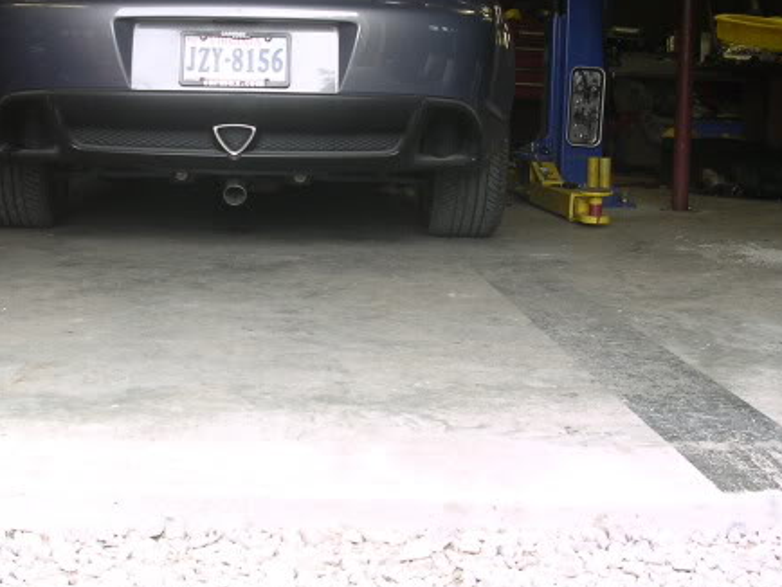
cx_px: 314
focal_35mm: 56
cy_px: 182
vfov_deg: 25.9
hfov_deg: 34.2
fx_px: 1266
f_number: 2.8
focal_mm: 5.8
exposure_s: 1/65.2
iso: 100
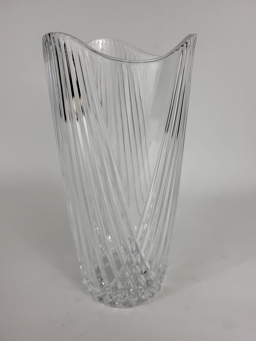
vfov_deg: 67.3
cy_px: 170
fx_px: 256
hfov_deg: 53.1
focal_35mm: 26
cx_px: 128
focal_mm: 5.4
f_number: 1.8
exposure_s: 1/100
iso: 160
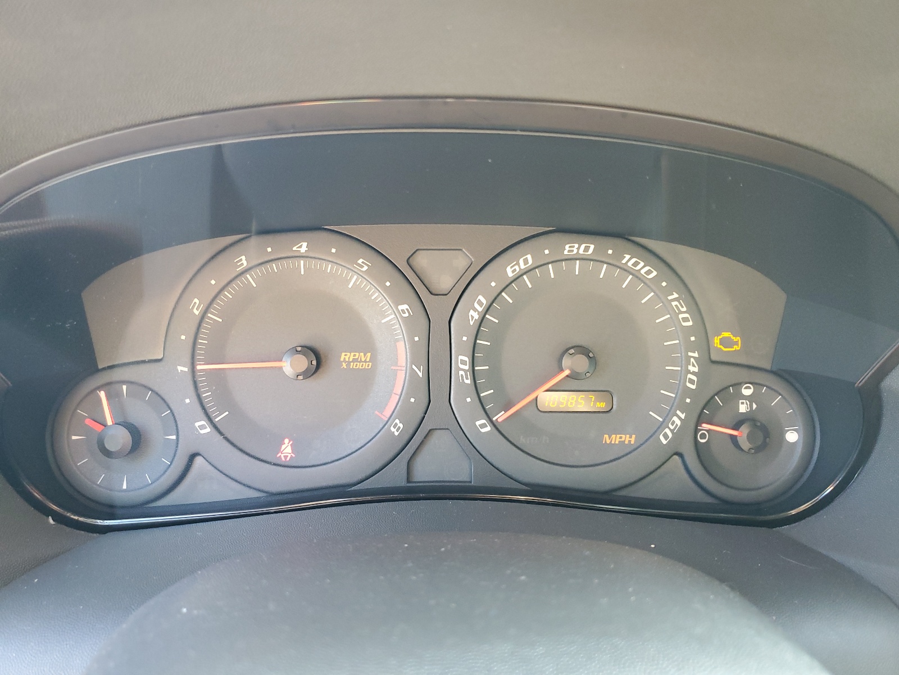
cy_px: 338
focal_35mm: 26
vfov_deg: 53.1
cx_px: 450
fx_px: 675
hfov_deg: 67.3
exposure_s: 1/60.2
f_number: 1.5
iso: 199
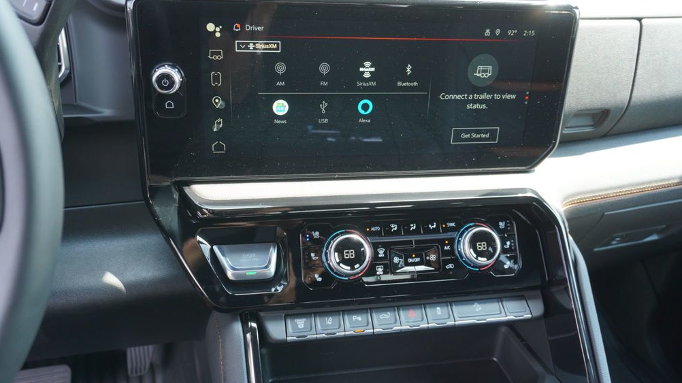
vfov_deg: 38.2
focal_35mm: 31
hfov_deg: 63.4
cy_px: 169
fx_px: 552
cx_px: 345
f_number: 4
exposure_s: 1/60
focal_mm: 19
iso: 160
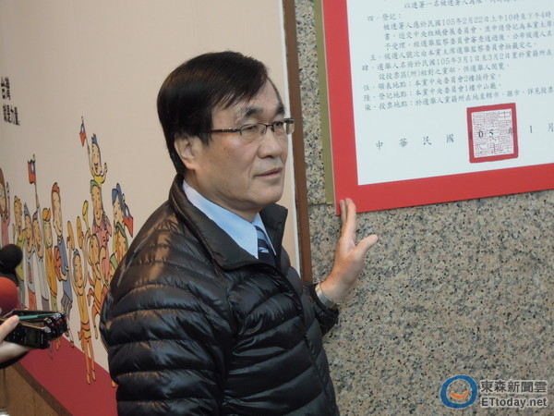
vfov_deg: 14.8
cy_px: 208
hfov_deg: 19.6
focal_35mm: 100
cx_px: 277
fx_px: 1600
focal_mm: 17.9
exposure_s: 1/20
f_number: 5.5
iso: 800
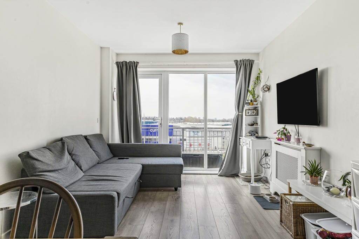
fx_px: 229
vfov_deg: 55.1
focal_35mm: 23
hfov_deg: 76.1
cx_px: 180
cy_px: 120
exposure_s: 1/80
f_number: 9
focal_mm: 23
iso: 400
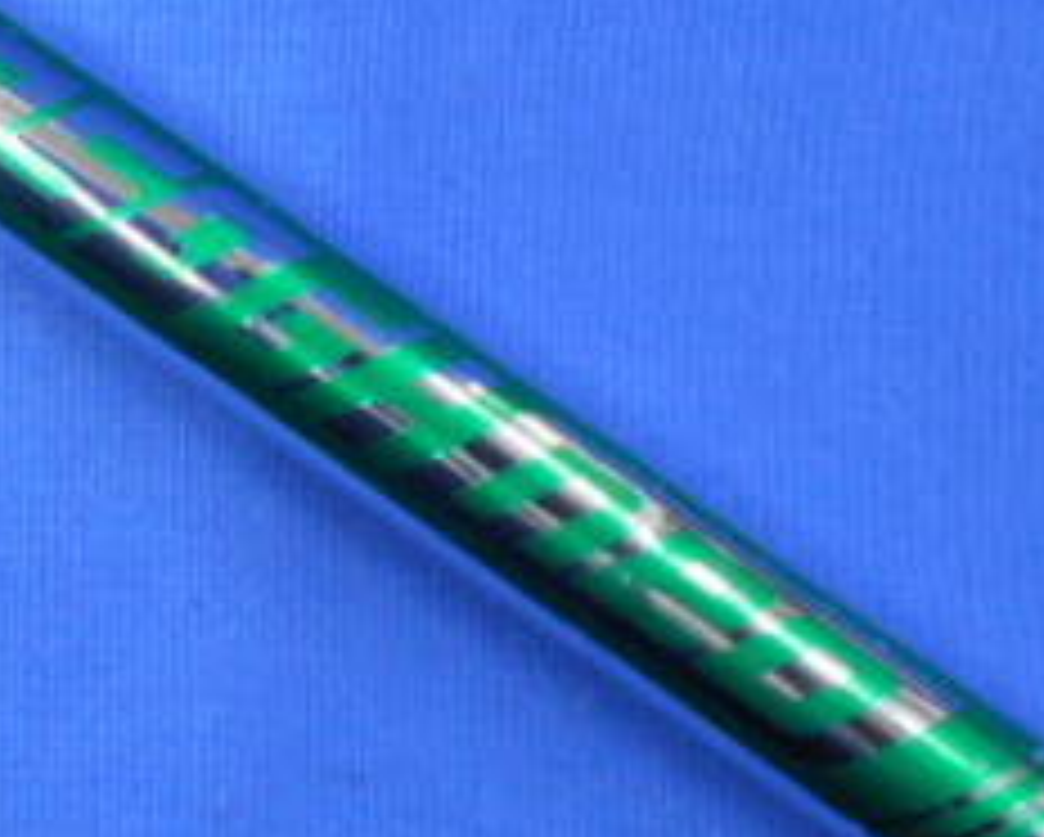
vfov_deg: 21.6
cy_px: 171
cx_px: 90
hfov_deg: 26.2
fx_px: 2165
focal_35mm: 70
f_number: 3.2
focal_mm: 4.6
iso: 280
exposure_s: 1/30
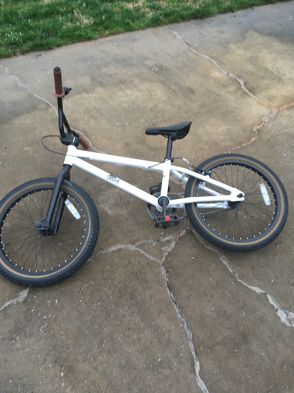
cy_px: 196
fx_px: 328
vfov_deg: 61.7
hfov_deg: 48.2
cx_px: 147
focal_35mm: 29
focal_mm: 4.15
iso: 64
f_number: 2.2
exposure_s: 1/30
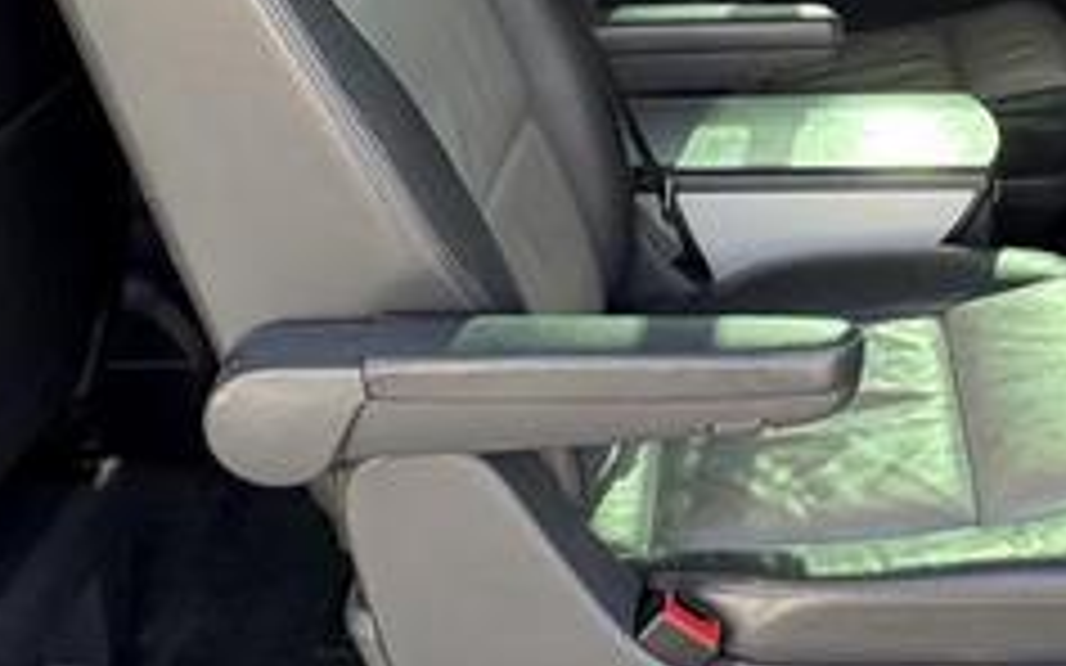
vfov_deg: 22.7
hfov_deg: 35.9
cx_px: 720
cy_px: 94
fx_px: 1627
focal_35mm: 56
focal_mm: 2.22
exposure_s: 1/117
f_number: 2.2
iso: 125
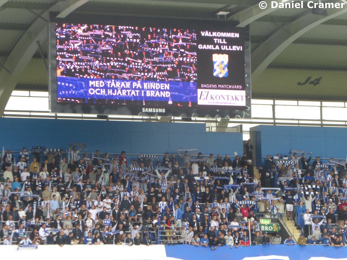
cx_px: 174
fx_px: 1864
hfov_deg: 10.6
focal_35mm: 186
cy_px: 130
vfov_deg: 8.0
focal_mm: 33.2
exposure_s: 1/60
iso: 500
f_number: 7.1
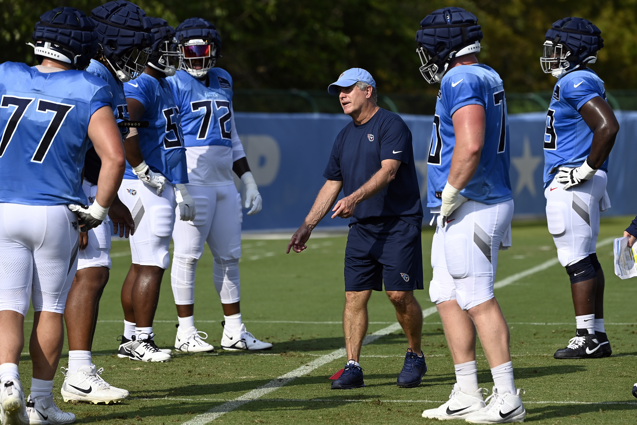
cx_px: 318
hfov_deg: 7.6
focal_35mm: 270
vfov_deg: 5.1
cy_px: 212
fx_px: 4777
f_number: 5.6
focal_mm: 270
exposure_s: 1/3200
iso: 400
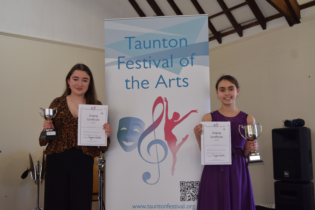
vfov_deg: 33.0
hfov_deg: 47.9
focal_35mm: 40
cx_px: 158
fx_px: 354
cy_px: 105
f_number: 5.6
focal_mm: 27
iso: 400
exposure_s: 1/125
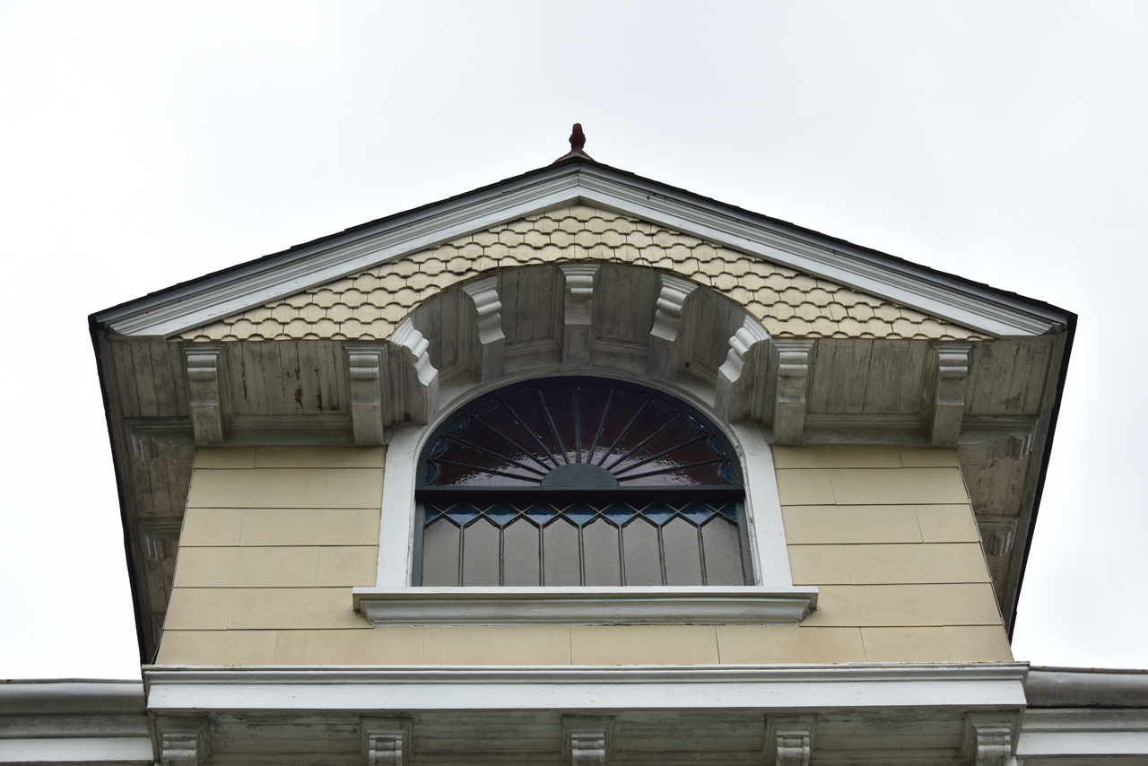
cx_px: 574
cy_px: 383
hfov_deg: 31.0
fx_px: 2073
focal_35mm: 65
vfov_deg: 20.9
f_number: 8
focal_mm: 65
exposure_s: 1/250
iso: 100
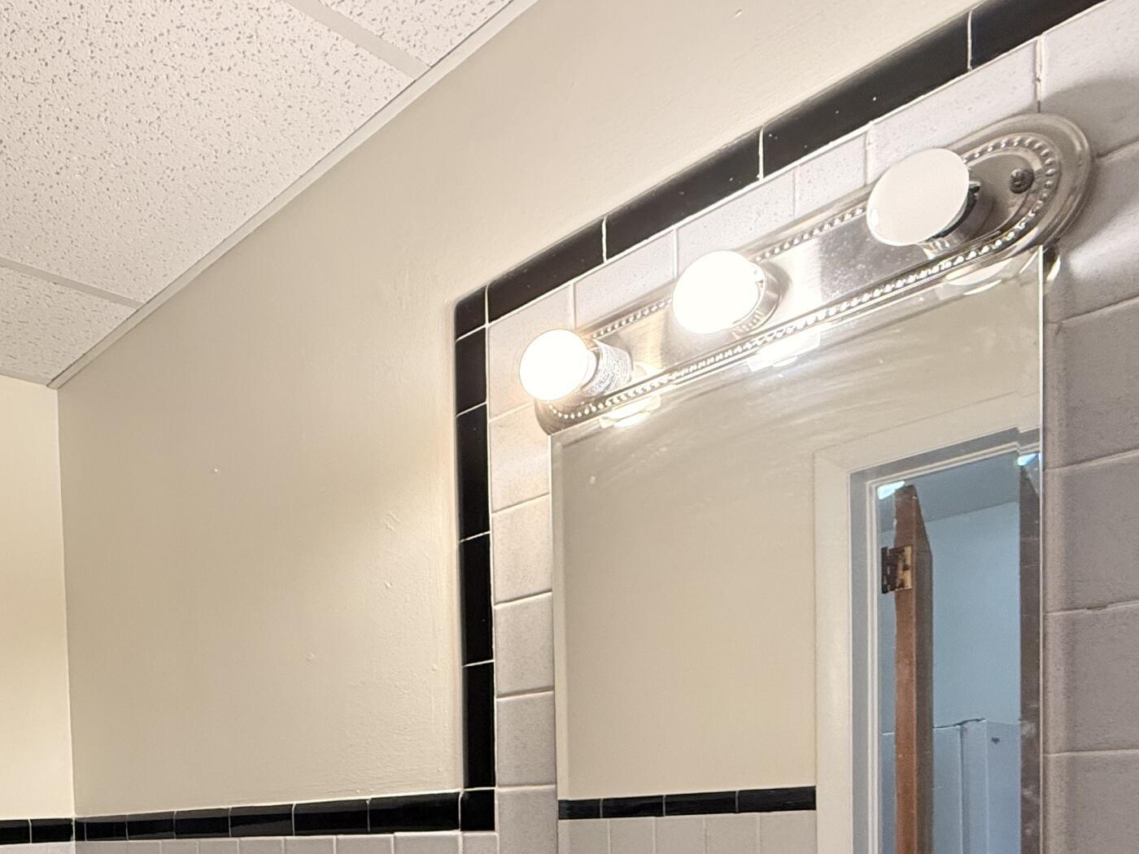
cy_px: 865
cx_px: 146
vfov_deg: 40.6
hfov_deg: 53.6
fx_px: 987
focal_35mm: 30
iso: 250
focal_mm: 2.22
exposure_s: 1/120
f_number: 2.2
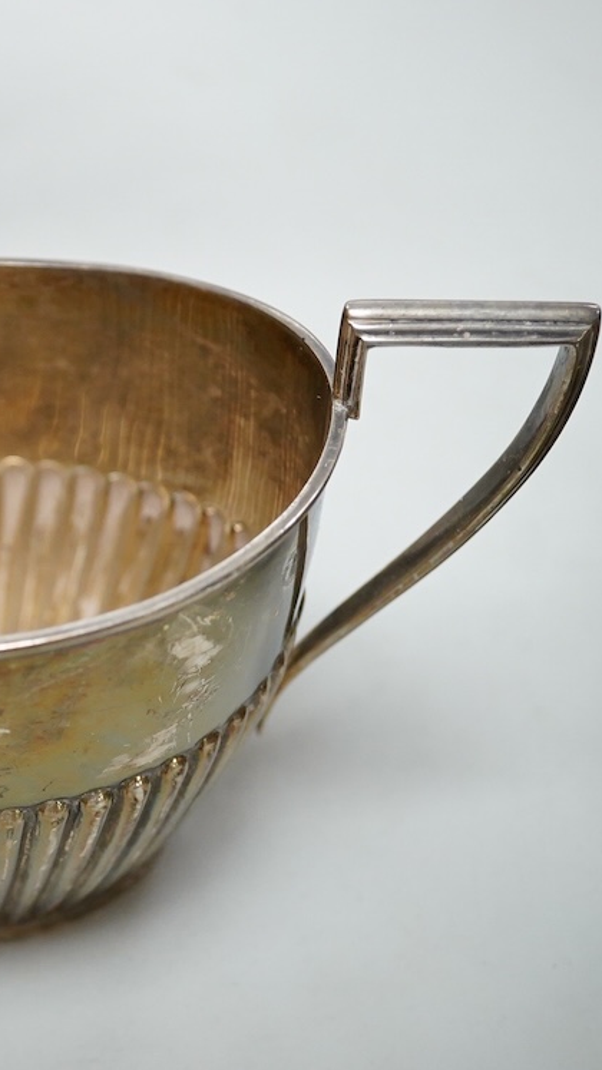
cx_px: -49
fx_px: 2016
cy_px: 534
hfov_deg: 16.5
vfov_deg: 29.8
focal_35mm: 71
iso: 2500
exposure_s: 1/400
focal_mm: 30
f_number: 5
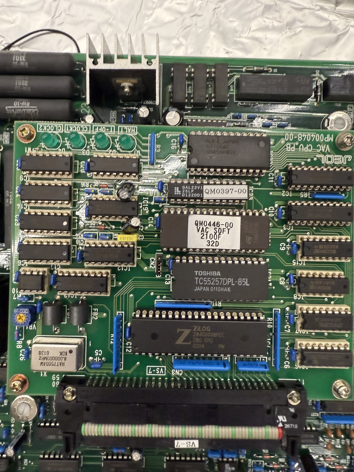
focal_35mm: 24
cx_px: 177
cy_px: 236
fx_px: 327
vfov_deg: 71.6
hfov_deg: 56.8
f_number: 2.2
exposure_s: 1/151
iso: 400
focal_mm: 2.22
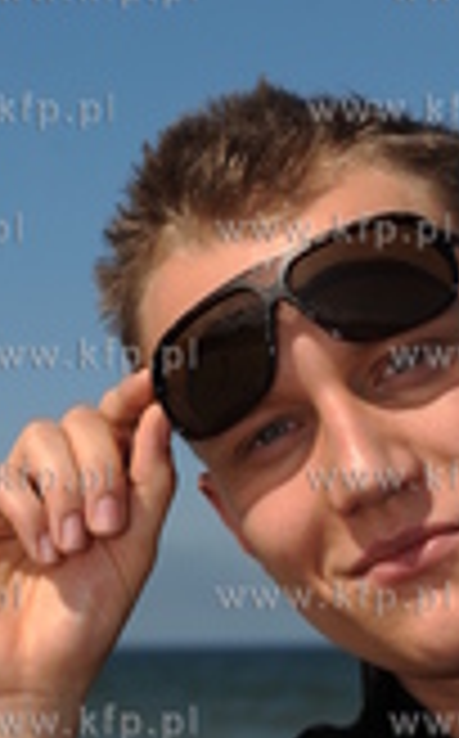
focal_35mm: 137
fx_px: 2752
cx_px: 364
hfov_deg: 9.5
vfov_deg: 15.0
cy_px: 716
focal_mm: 55
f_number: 5.6
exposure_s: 1/1000
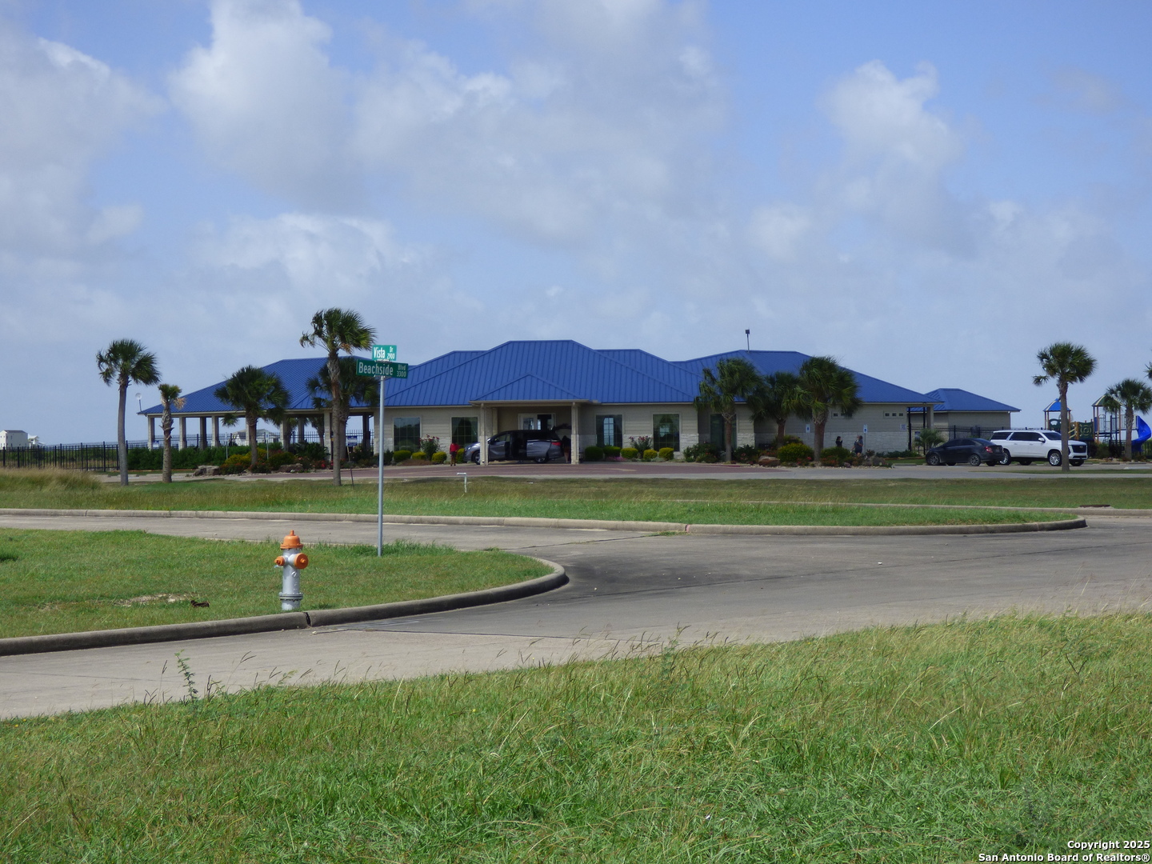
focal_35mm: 69
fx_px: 2296
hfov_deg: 28.2
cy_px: 432
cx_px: 576
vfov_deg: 21.3
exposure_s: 1/1000
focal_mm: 11.76
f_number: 4.2
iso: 100
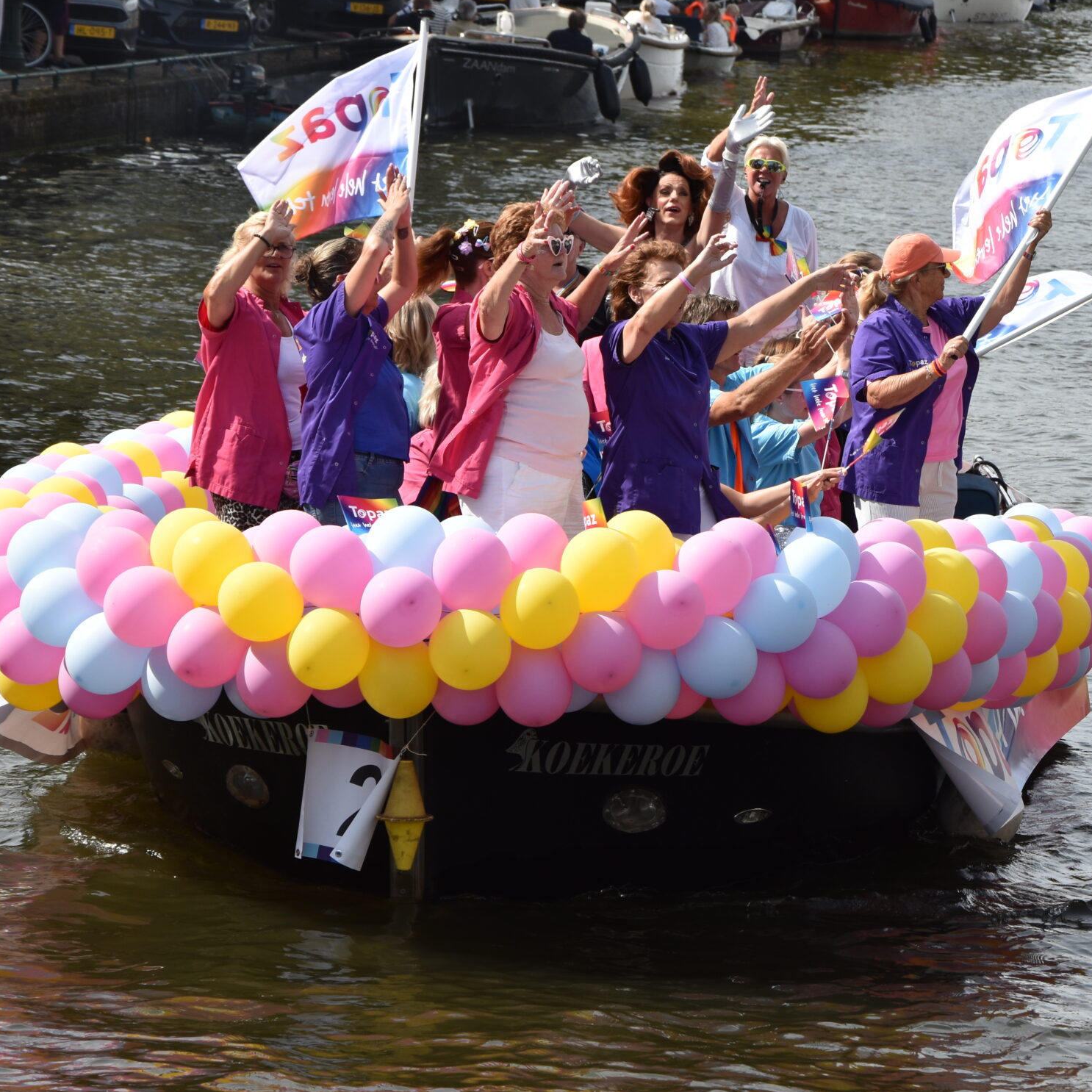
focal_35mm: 187
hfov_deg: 9.4
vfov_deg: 9.4
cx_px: 786
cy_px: 482
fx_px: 6665
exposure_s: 1/320
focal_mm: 85
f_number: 9
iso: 200
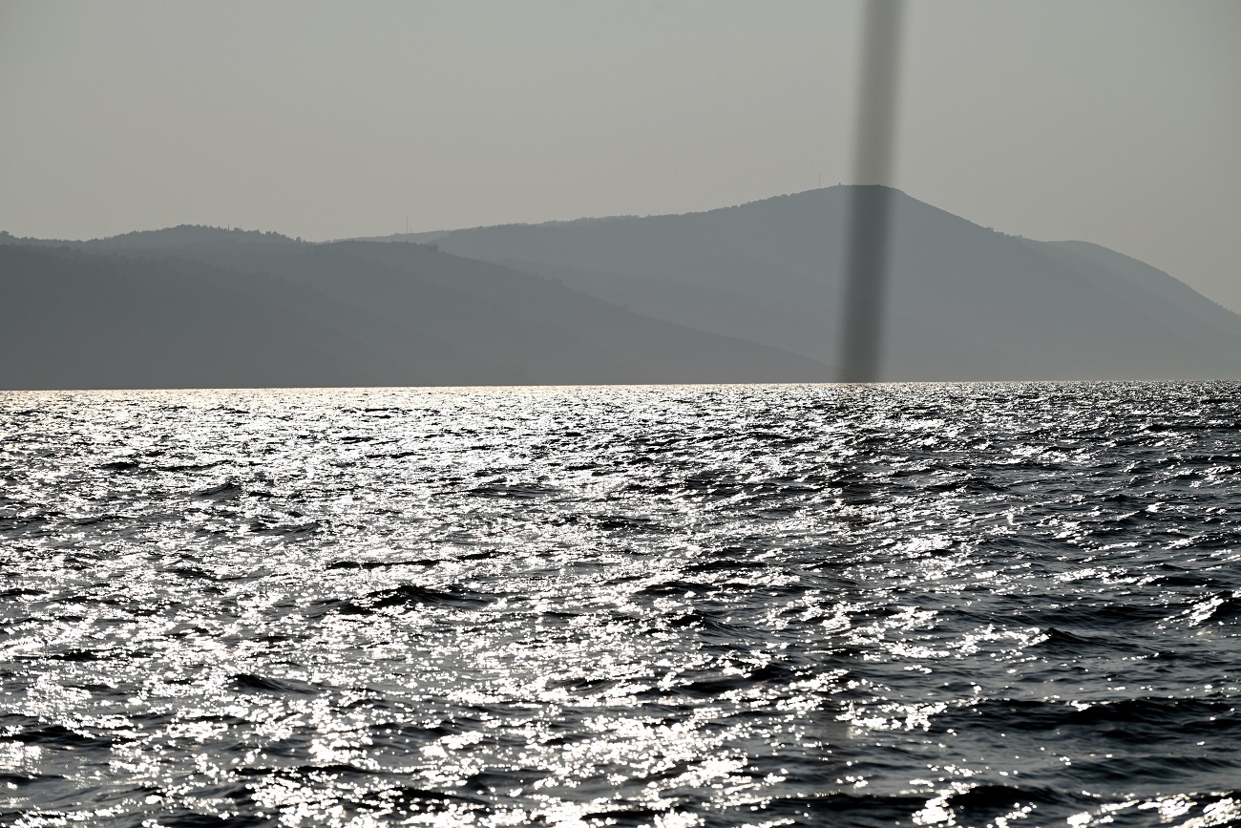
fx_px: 5343
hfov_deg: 13.2
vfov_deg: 8.9
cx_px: 620
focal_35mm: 155
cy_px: 414
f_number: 9
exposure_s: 1/2500
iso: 100
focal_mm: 155
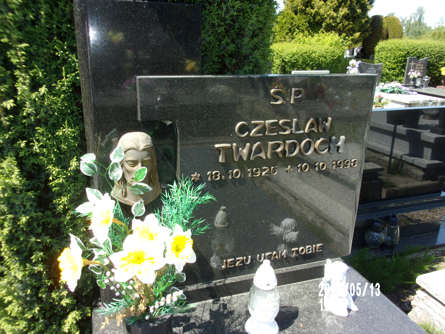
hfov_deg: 63.4
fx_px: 360
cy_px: 167
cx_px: 222
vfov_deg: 49.7
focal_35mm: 28
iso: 80
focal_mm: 5.1
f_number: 3.9
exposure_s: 1/220
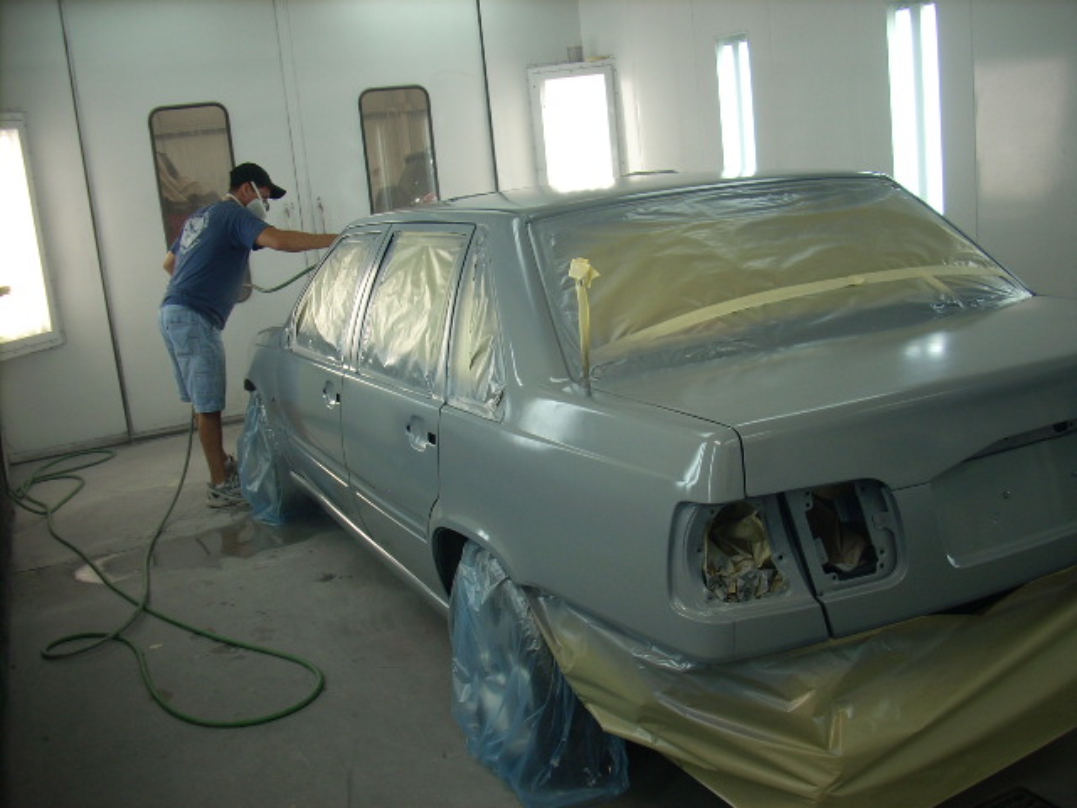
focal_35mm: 37
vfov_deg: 38.7
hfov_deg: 50.1
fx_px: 1151
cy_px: 404
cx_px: 538
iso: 64
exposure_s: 1/35.6
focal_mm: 6.2
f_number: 2.8
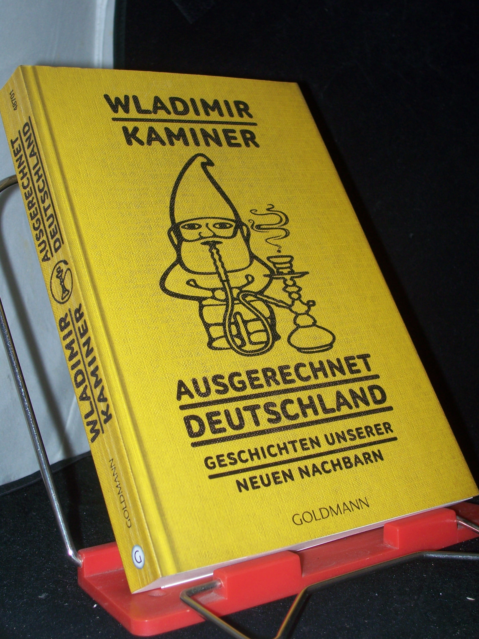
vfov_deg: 36.2
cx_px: 240
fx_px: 978
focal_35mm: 53
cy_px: 320
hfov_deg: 27.5
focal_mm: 8.7
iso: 80
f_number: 3.2
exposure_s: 1/80
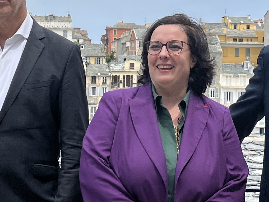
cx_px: 154
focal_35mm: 103
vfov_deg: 14.3
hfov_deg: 19.1
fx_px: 800
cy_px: 40
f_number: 1.6
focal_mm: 5.1
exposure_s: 1/4484
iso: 50
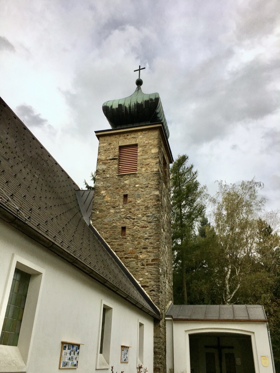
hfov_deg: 48.2
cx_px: 140
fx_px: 313
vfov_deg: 61.6
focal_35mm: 29
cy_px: 186
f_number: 2.2
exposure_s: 1/1083
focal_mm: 4.15
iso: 25
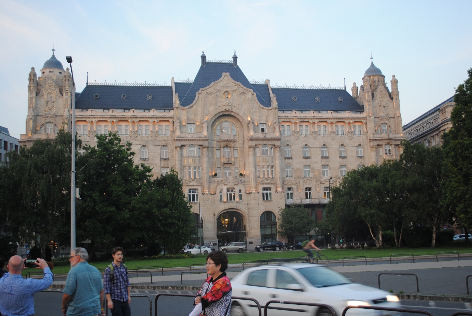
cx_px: 236
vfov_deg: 34.3
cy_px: 158
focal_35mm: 39
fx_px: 512
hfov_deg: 49.5
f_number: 4.2
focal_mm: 26
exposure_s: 1/50
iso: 200
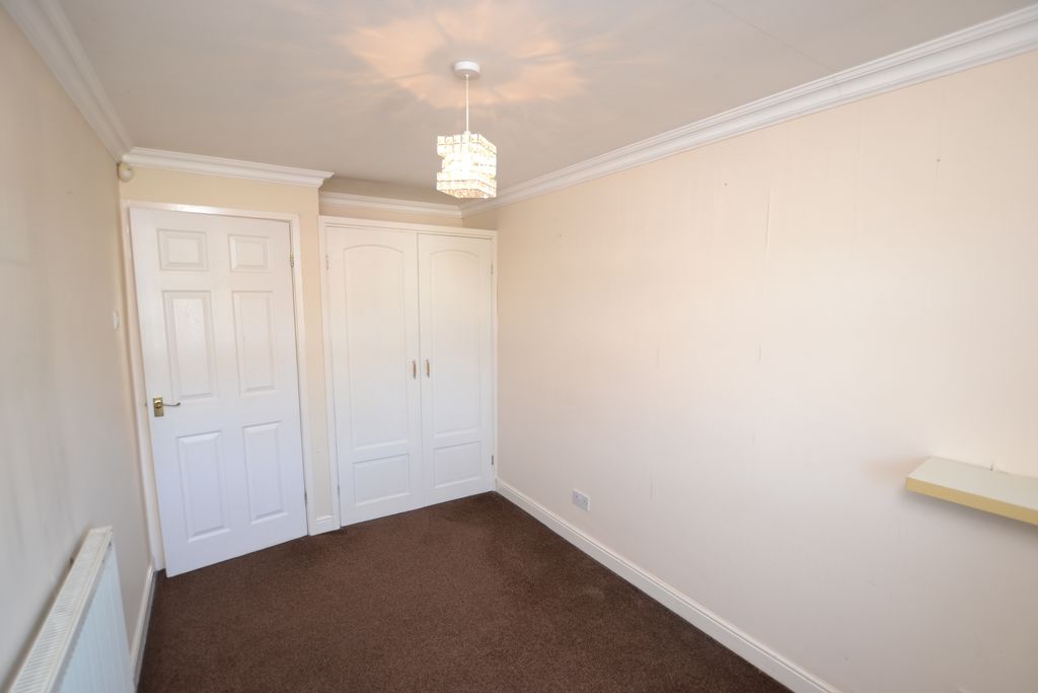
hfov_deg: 100.4
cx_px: 519
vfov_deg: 77.3
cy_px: 346
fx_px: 433
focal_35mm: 15
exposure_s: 1/60
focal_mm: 10
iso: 400
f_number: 4
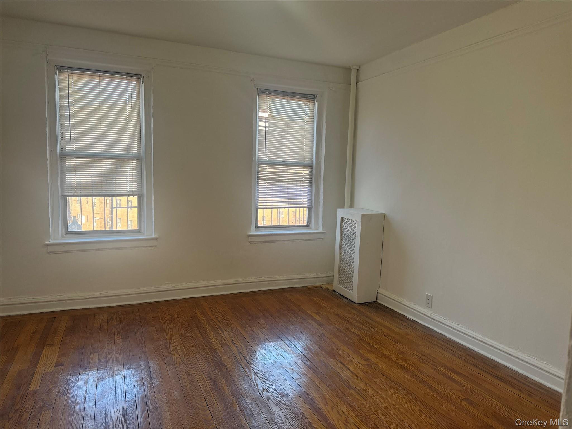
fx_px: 397
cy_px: 214
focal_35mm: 24
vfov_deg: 56.8
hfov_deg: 71.6
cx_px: 286
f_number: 1.78
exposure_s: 1/120
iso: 160
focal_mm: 6.76
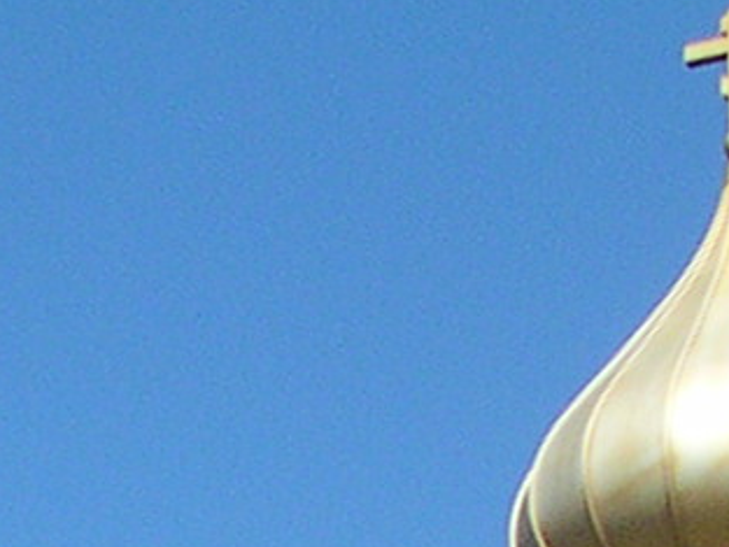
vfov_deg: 5.7
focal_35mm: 242
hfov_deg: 8.2
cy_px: 1732
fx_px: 5098
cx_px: 161
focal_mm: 5.6
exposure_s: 1/450
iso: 100
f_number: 4.5
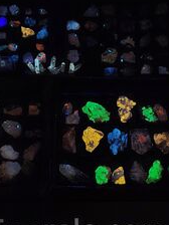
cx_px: 59
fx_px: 267
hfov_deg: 34.9
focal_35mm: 41
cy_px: 90
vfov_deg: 45.5
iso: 400
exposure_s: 1/125
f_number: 1.8
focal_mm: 5.56
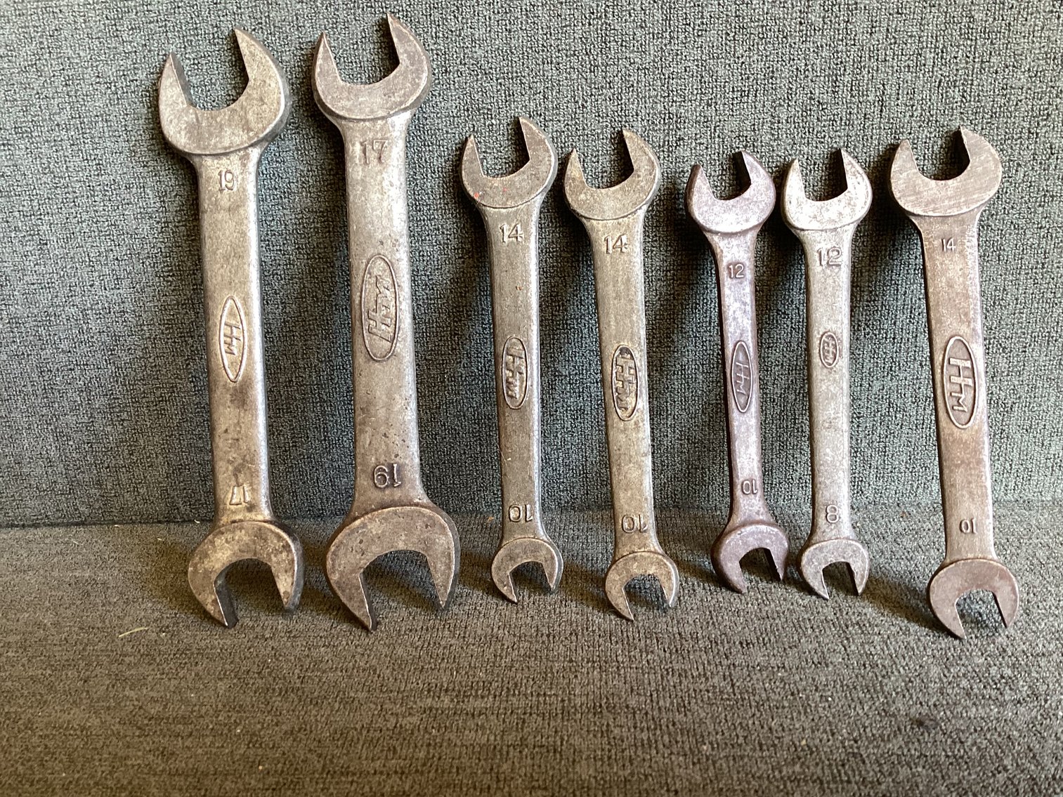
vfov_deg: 45.4
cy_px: 398
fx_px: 952
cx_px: 532
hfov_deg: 58.3
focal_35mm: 31
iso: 160
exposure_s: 1/50
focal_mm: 3.3
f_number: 2.4
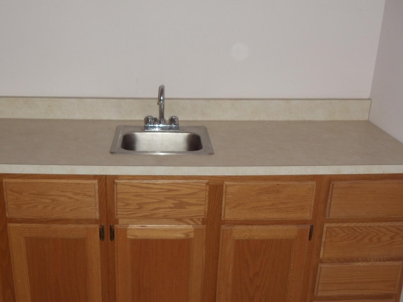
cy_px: 187
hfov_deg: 31.1
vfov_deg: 23.6
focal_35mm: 62
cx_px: 156
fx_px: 722
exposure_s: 1/30
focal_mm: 6
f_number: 3.5
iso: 100
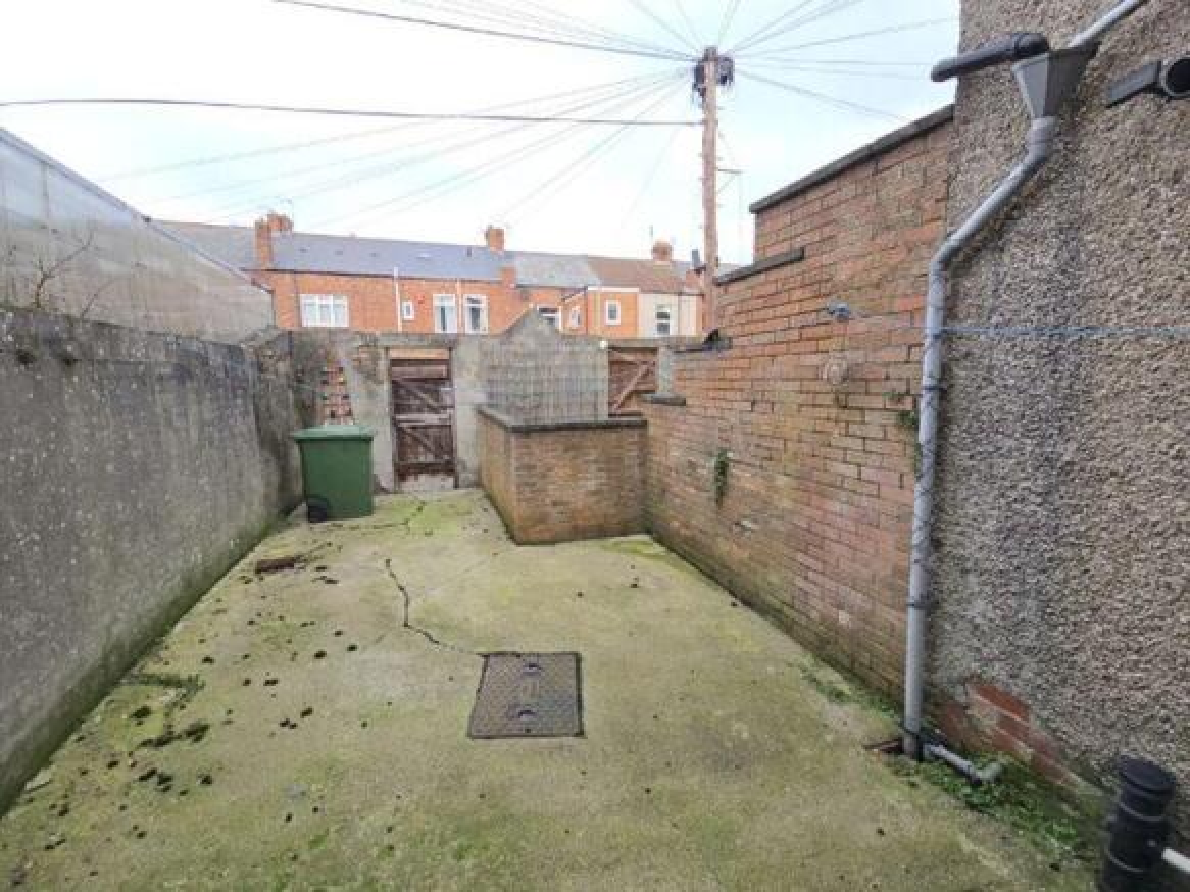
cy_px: 446
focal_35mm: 13
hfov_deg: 106.2
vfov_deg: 89.9
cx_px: 595
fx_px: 447
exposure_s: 1/187
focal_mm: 2.2
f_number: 2.2
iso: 50
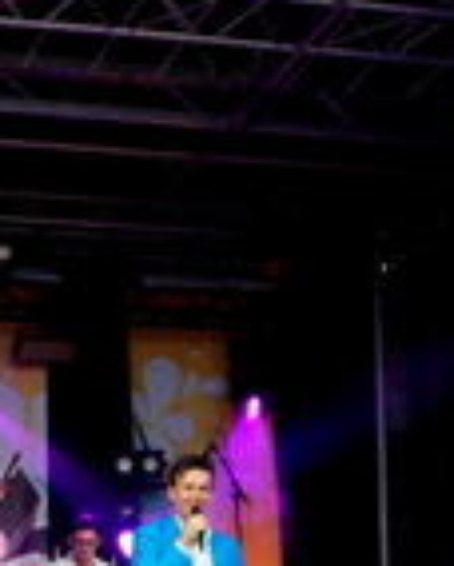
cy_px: 546
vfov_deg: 17.6
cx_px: -151
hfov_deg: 13.8
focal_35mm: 107
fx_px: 1793
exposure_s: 1/1600
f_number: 3.5
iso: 3200
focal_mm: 18
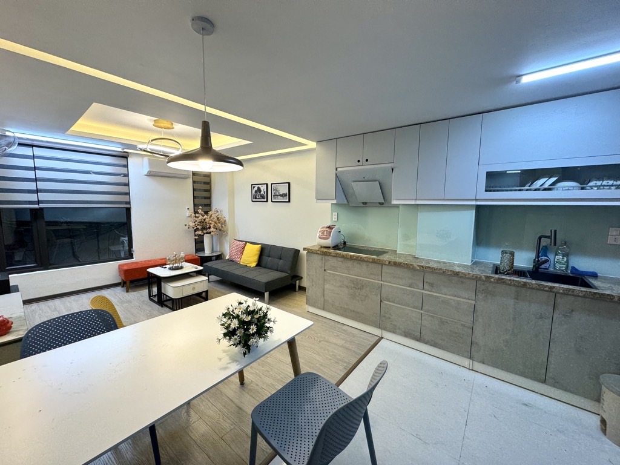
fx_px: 251
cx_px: 310
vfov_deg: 85.7
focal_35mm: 14
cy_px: 232
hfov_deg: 102.1
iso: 100
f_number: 2.2
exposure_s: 1/100
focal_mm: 2.22
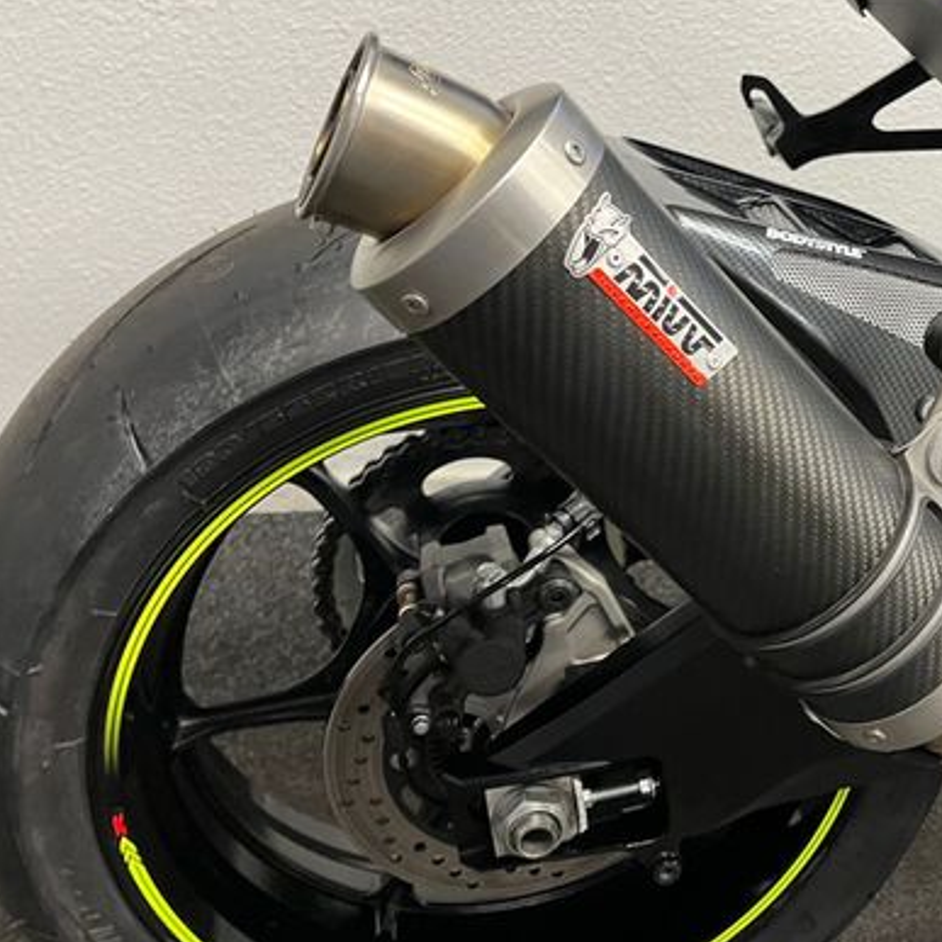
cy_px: 365
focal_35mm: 38
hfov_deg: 43.1
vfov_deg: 43.6
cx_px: 643
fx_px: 1170
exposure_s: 1/50
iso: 160
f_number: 1.6
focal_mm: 5.1
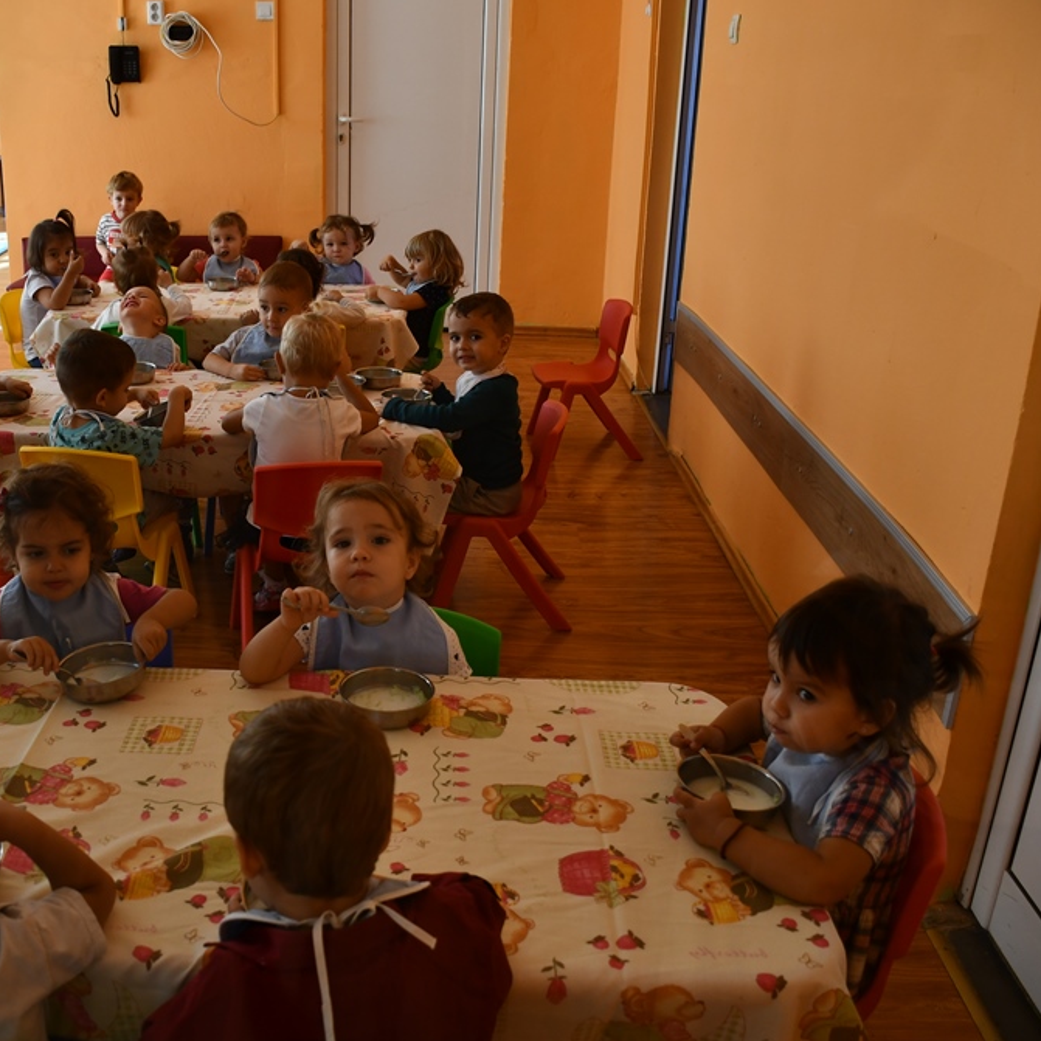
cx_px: 329
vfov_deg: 47.2
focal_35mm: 35
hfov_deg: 46.3
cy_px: 517
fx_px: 1191
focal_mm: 18
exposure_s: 1/250
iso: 400
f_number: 4
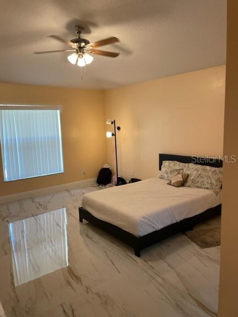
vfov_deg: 67.3
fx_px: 238
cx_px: 119
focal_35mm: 26
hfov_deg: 53.1
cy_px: 158
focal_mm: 4.2
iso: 64
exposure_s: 1/60
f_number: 1.6
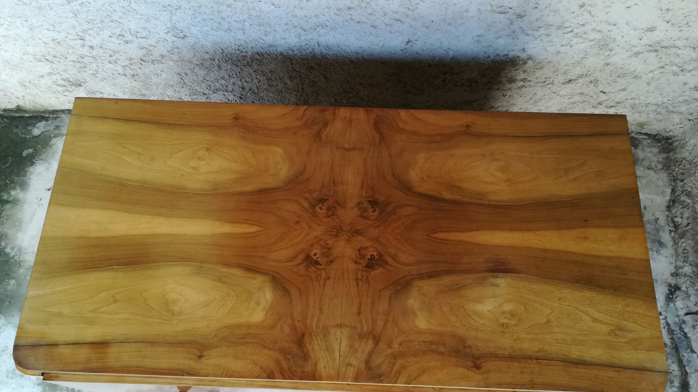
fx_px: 537
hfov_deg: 66.1
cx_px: 350
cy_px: 218
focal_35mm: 29
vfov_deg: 40.1
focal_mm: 3.83
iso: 125
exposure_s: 1/33.3
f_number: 2.2
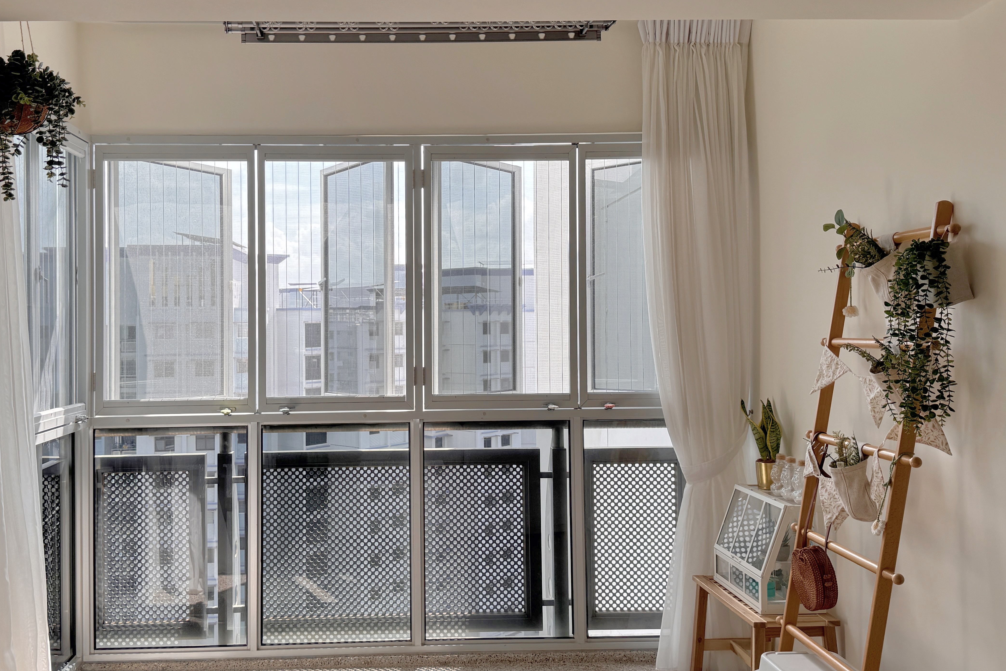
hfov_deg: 55.6
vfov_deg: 38.9
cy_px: 320
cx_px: 429
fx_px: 950
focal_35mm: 34
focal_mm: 6.76
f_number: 1.78
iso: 80
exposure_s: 1/495
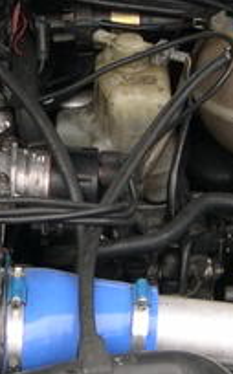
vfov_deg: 13.3
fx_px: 1610
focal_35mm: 158
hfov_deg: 8.2
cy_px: 167
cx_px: -48
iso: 100
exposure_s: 1/254
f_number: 2.8
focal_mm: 8
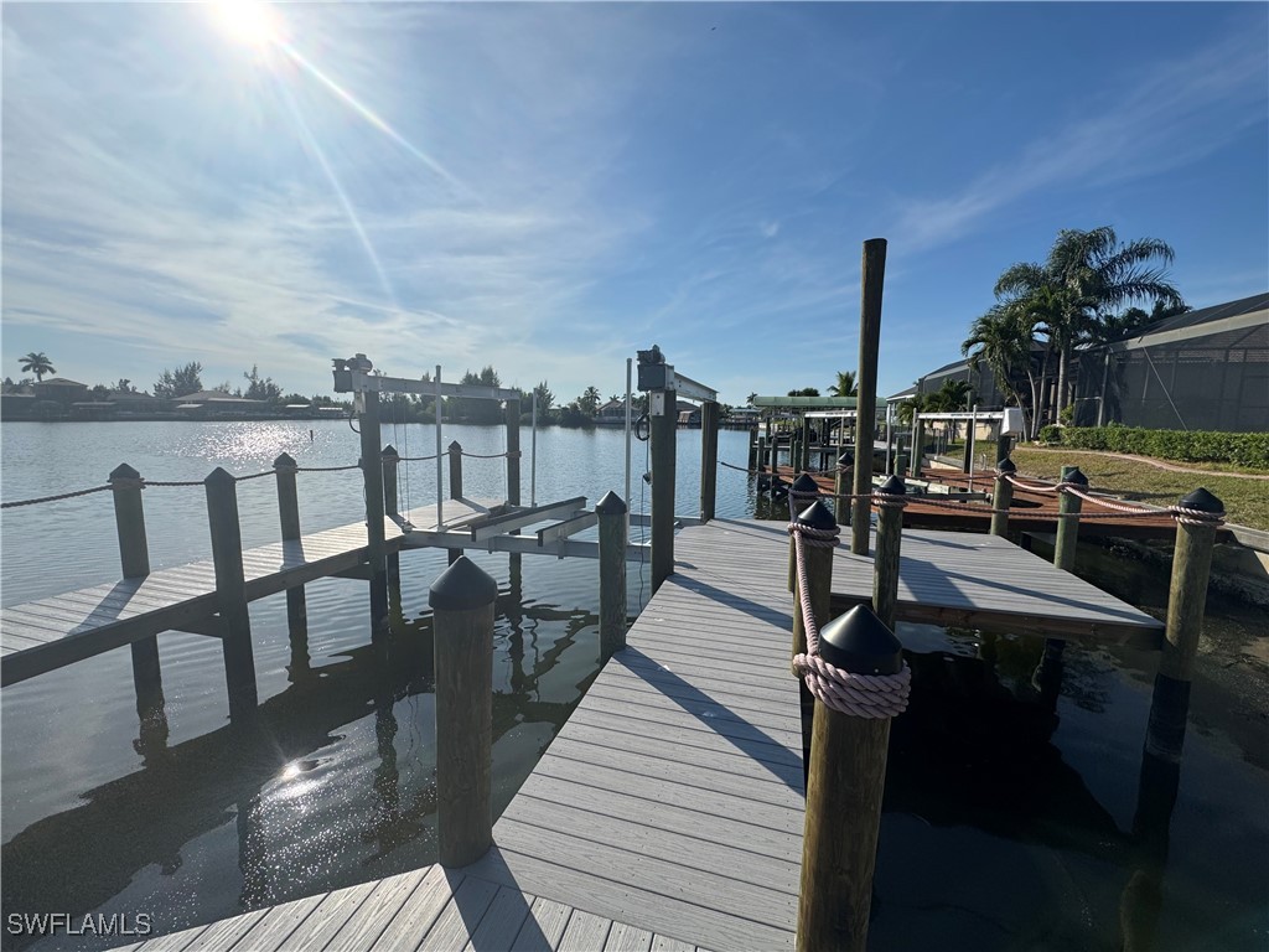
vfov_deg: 85.7
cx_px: 634
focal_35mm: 14
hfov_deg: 102.1
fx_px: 513
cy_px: 476
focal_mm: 2.22
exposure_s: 1/3717
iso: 40
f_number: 2.2
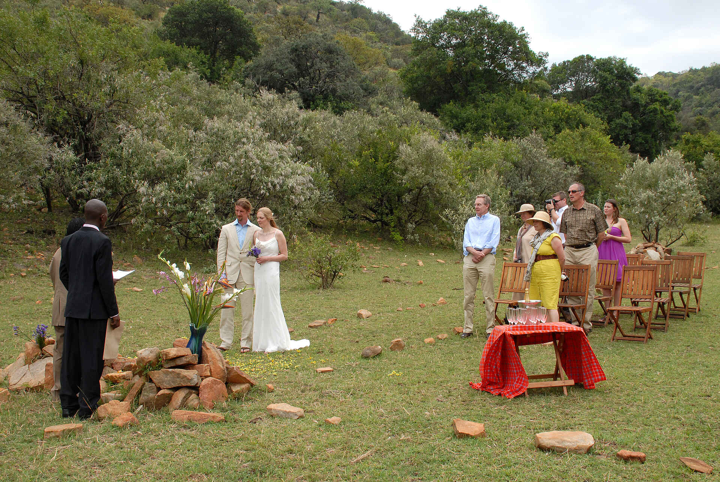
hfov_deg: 57.2
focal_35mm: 33
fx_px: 661
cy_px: 241
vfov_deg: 40.1
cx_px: 360
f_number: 13
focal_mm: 22
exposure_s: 1/125
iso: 200
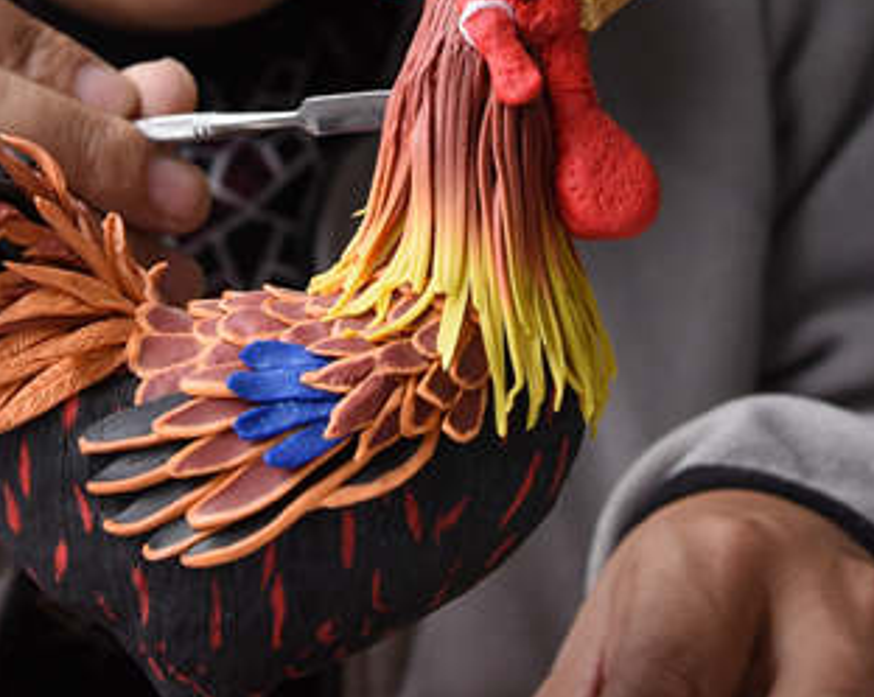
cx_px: 244
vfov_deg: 14.5
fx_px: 2662
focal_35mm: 103
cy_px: -92
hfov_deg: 18.6
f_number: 6.3
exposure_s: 1/160
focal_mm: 38
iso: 1250
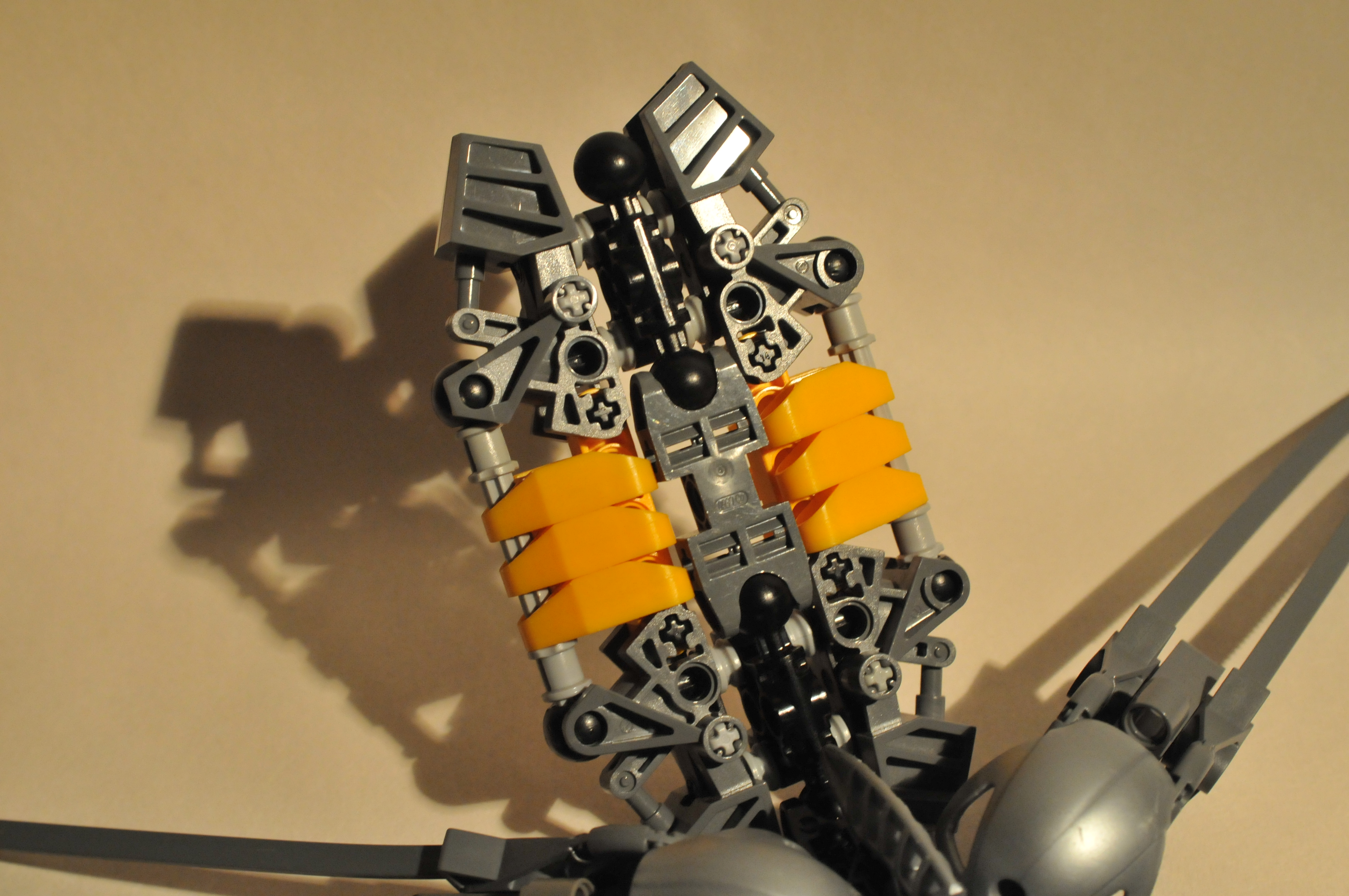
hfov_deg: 37.9
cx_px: 674
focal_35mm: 52
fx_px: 1965
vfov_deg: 25.7
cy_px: 448
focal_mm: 35
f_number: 8
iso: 1600
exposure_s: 1/80
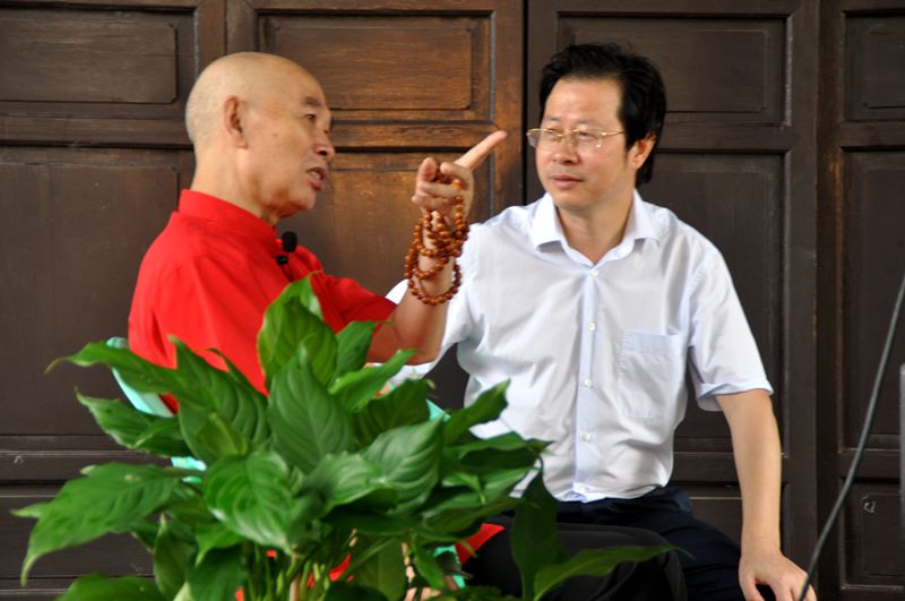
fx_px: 3201
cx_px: 452
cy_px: 300
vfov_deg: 10.7
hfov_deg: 16.1
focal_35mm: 128
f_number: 5.6
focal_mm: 85
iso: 400
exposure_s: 1/30
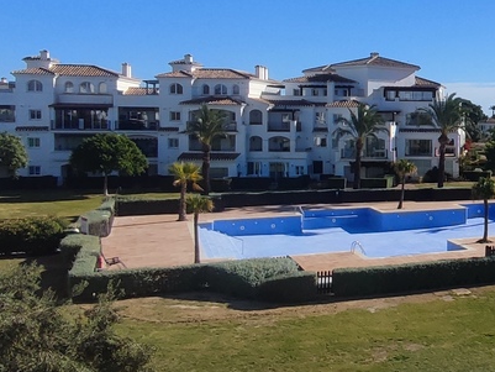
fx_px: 730
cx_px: 544
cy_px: 137
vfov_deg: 28.5
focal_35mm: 51
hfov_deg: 32.9
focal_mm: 1.65
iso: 50
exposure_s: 1/2420
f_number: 2.2
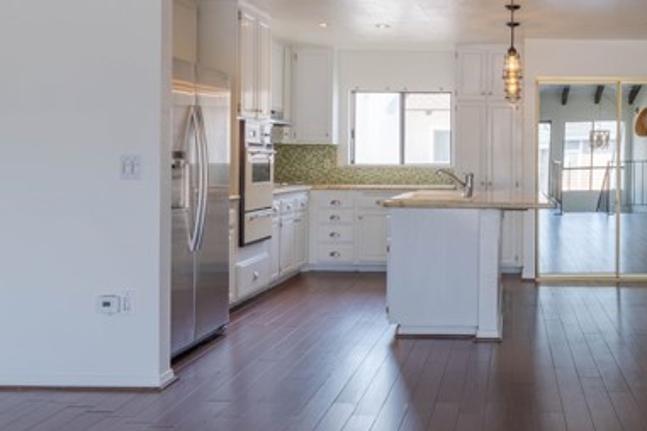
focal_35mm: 37
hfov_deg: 49.0
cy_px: 159
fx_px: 665
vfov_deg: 35.7
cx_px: 516
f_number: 11
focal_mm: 22
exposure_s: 1/20
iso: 200
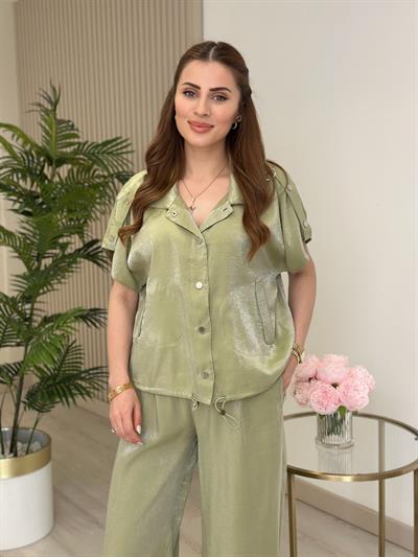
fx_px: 773
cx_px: 209
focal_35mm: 48
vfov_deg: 39.6
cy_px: 278
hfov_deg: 30.3
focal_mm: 6.86
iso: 80
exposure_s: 1/377
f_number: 1.78
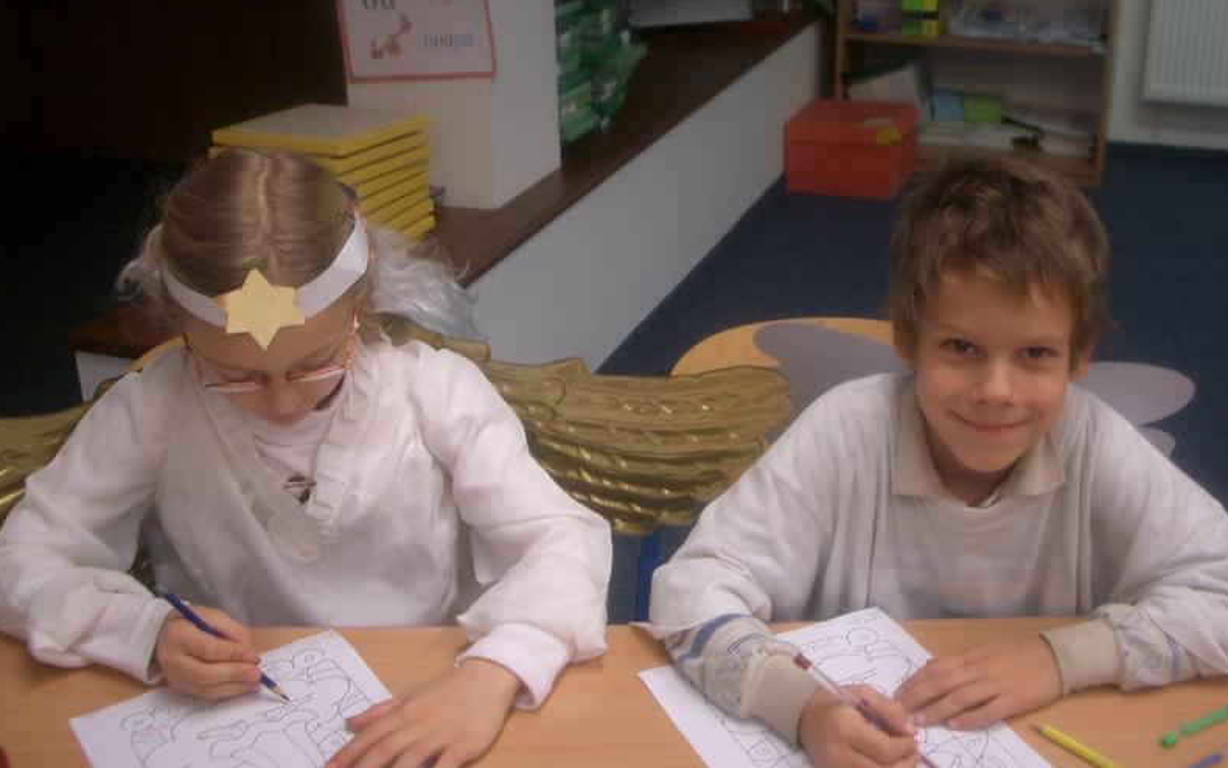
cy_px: 364
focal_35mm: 44
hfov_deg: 45.3
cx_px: 616
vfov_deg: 29.2
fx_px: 1473
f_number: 2.8
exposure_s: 1/50
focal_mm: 6.8
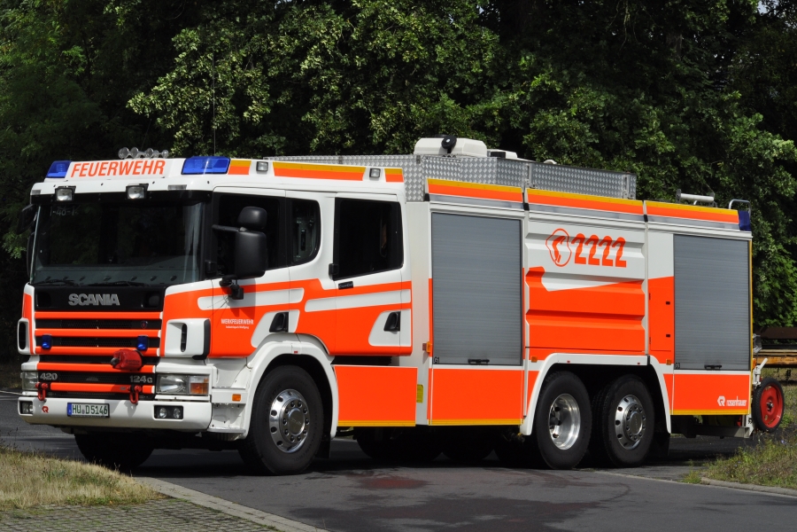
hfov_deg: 19.5
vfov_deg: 13.0
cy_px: 266
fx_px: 2324
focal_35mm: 105
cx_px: 398
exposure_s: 1/1600
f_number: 10
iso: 500
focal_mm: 70
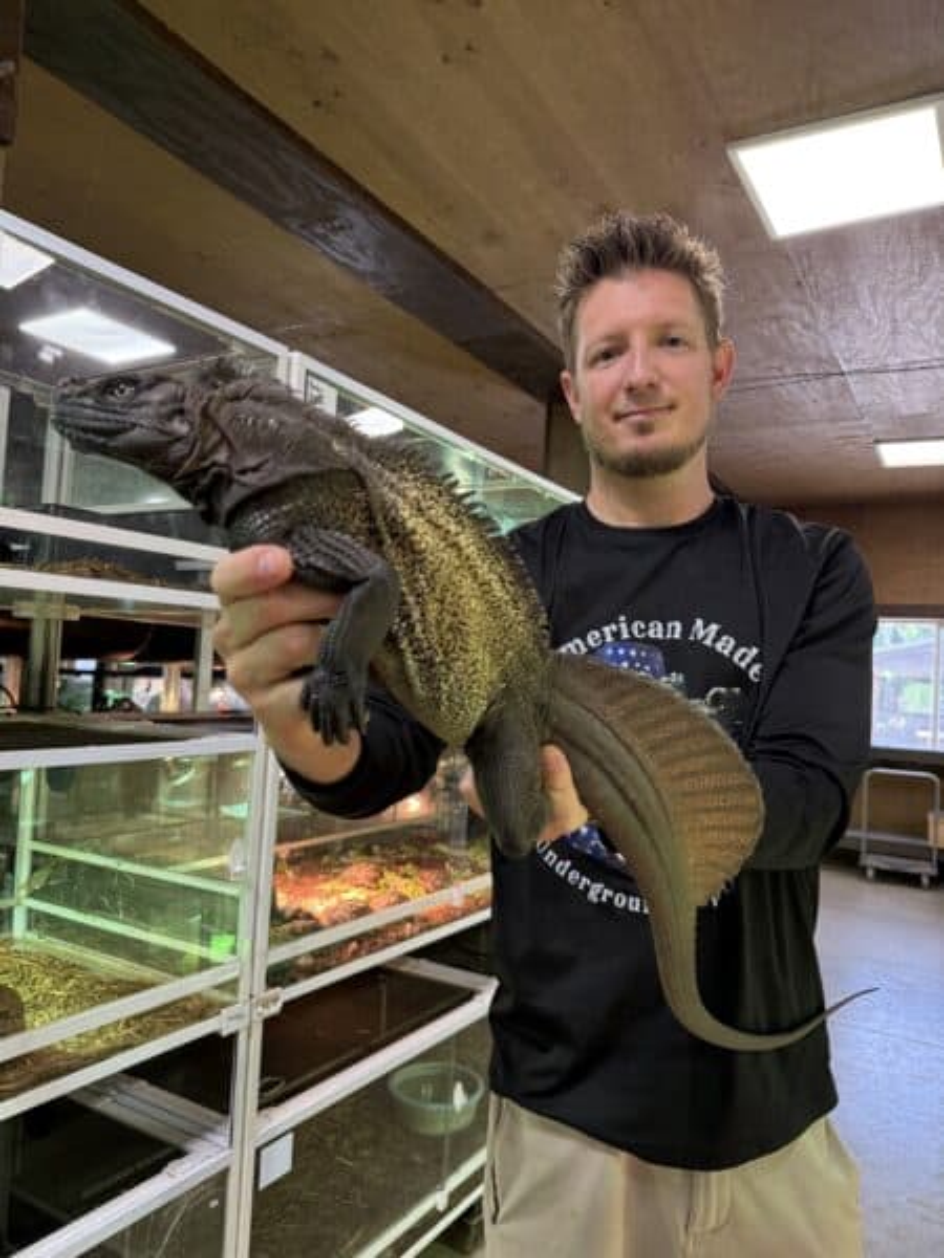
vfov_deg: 71.6
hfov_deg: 56.8
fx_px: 873
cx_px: 472
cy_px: 629
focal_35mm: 24
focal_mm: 6.76
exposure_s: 1/60
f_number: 1.78
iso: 320
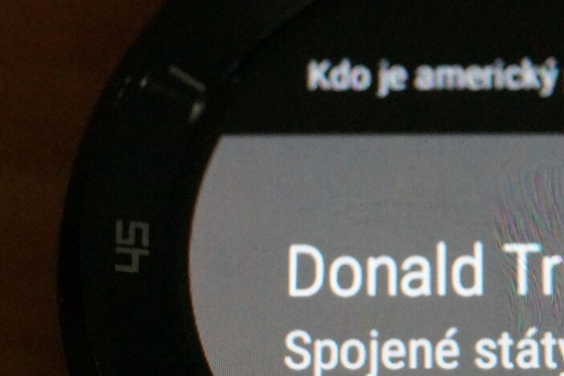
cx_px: 475
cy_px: 260
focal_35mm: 225
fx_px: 3529
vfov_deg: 6.1
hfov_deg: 9.1
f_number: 5.6
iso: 3200
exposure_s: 1/50
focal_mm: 55
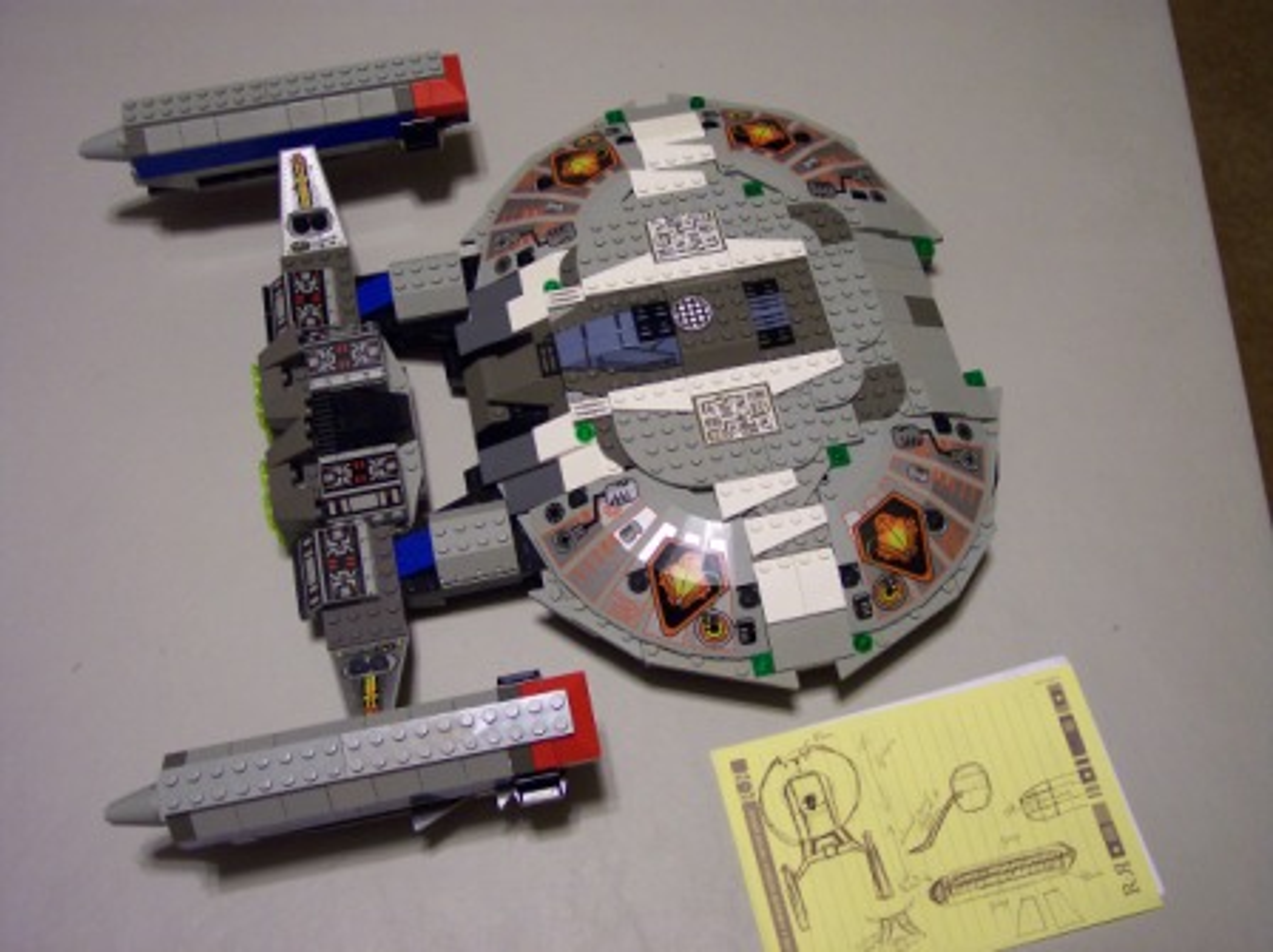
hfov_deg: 49.0
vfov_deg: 37.7
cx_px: 636
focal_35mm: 38
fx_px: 1396
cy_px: 476
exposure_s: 1/20
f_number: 2.8
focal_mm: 8
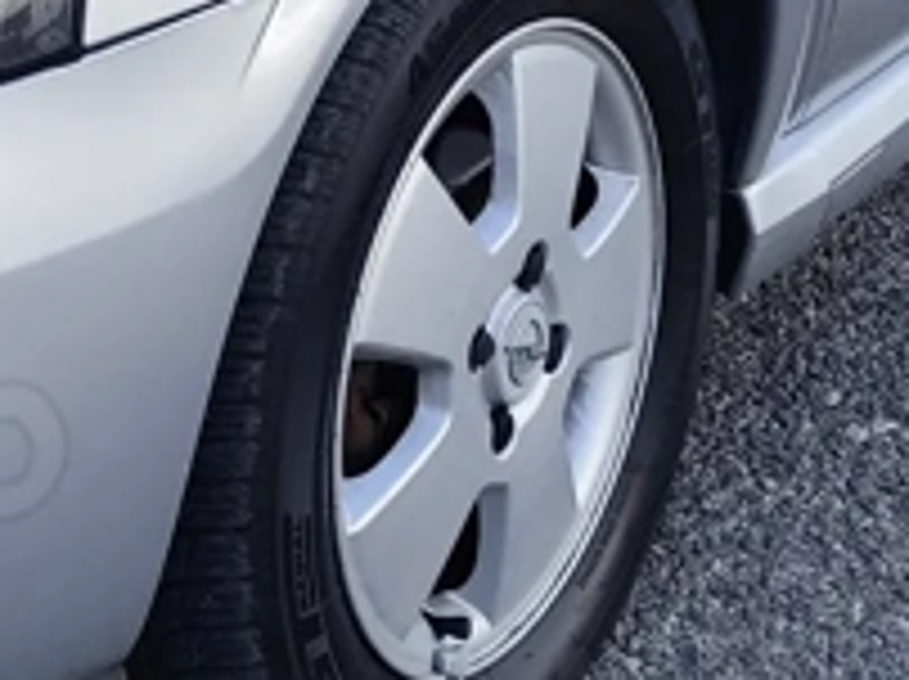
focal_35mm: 114
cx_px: 108
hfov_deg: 17.1
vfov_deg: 12.4
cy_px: -329
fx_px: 2990
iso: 50
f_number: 1.65
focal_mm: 6.19
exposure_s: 1/405
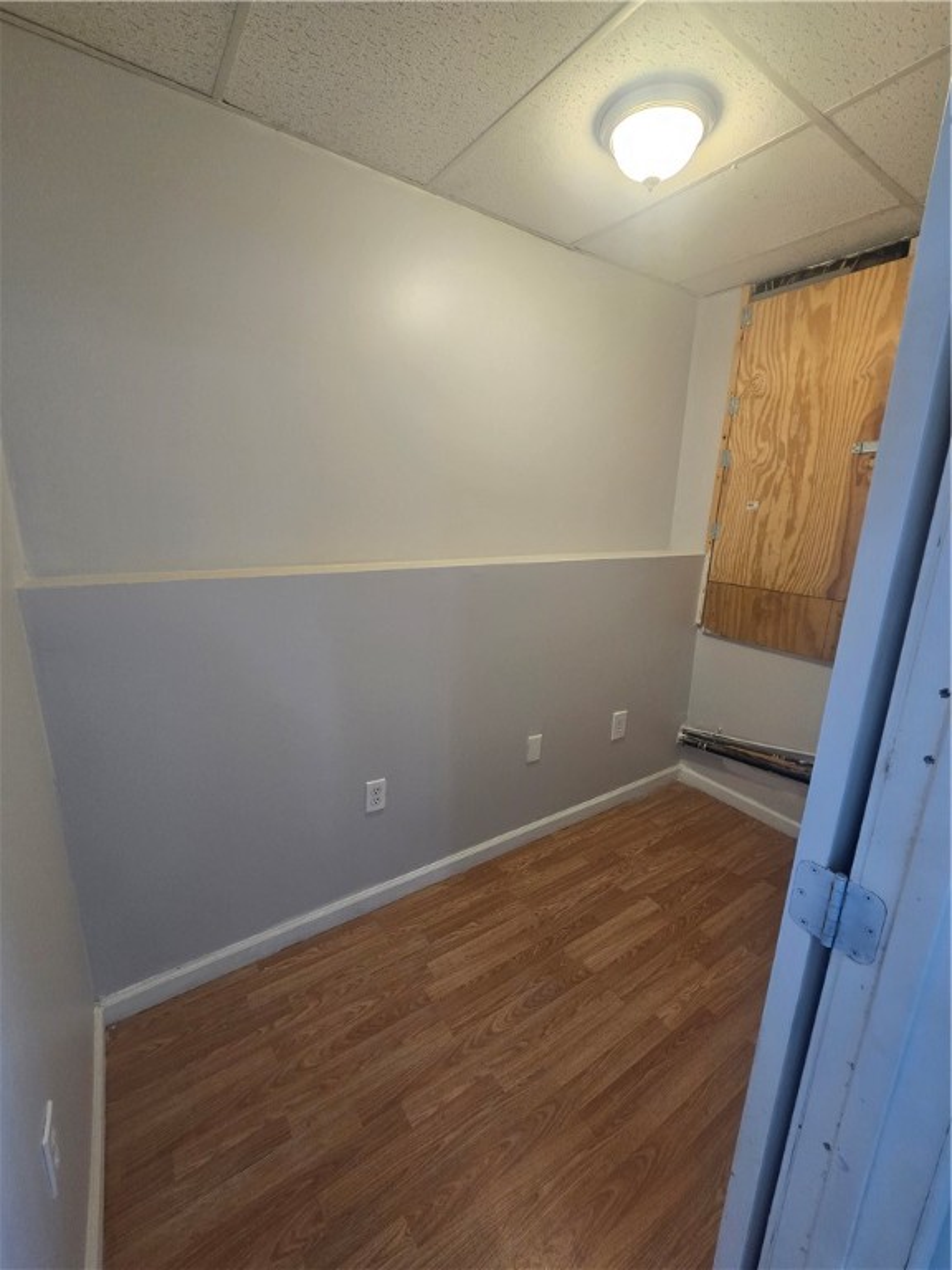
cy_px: 635
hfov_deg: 89.9
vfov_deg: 106.2
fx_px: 477
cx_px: 476
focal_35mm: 13
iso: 200
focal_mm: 2.2
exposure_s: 1/60
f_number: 2.2
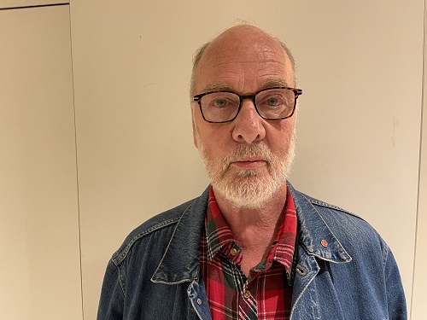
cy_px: 160
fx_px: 321
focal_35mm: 26
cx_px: 214
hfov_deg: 67.3
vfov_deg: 53.1
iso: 500
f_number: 1.6
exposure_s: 1/40
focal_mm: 5.1
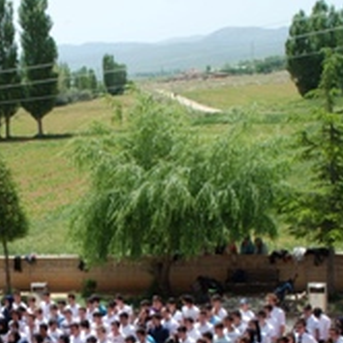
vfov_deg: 20.5
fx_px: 930
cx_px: 58
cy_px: 301
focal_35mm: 83
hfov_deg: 20.6
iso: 100
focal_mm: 24
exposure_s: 1/200
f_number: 7.1
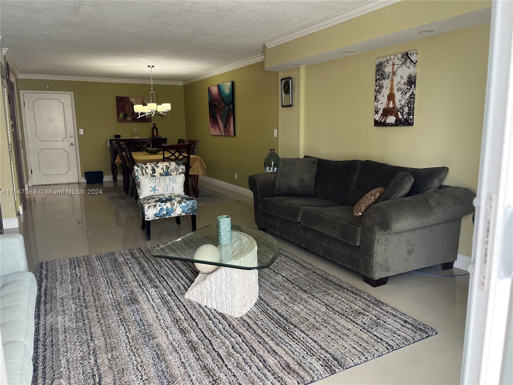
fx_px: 385
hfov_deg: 67.3
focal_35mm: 26
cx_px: 256
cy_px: 192
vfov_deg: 53.1
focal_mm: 5.1
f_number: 1.6
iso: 100
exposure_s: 1/122
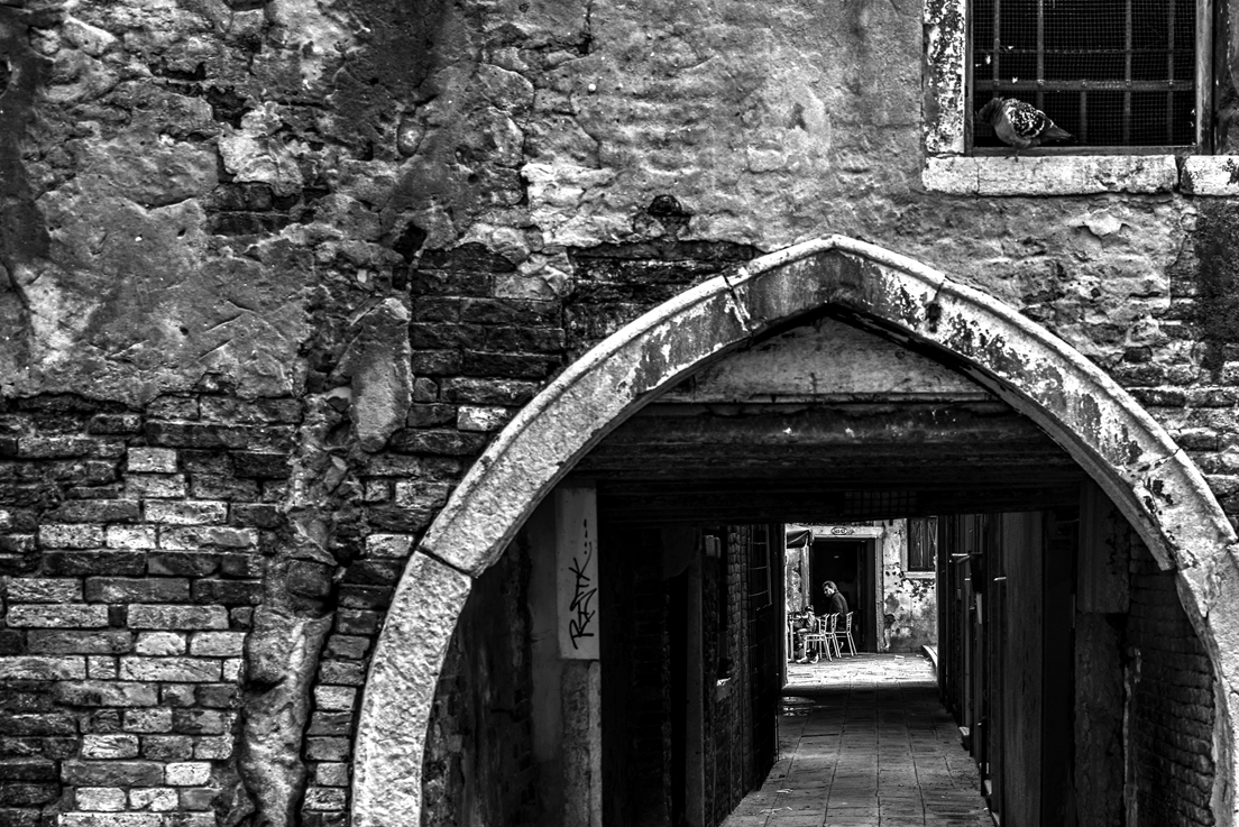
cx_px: 920
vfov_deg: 16.9
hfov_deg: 25.1
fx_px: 2754
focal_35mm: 80
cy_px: 710
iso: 100
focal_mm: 46
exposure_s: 1/20
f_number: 5.6
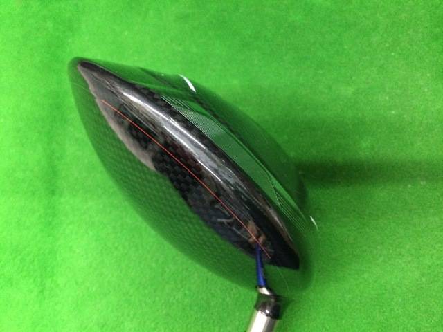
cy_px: 166
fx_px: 397
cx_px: 222
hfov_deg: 58.4
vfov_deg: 45.4
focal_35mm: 31
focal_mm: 3.3
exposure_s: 1/20
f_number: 2.4
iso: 200
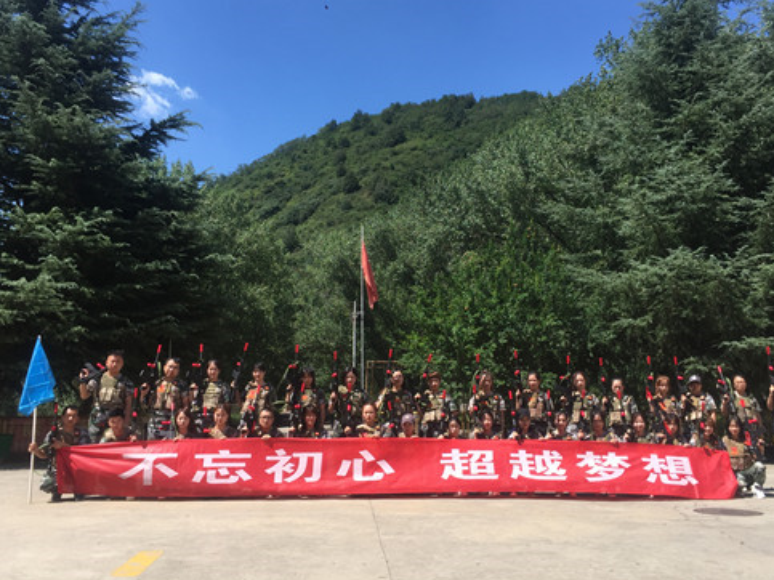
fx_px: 738
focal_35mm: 33
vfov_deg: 42.9
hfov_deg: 55.3
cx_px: 402
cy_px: 288
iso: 32
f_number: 2.2
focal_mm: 4.15
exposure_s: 1/1199
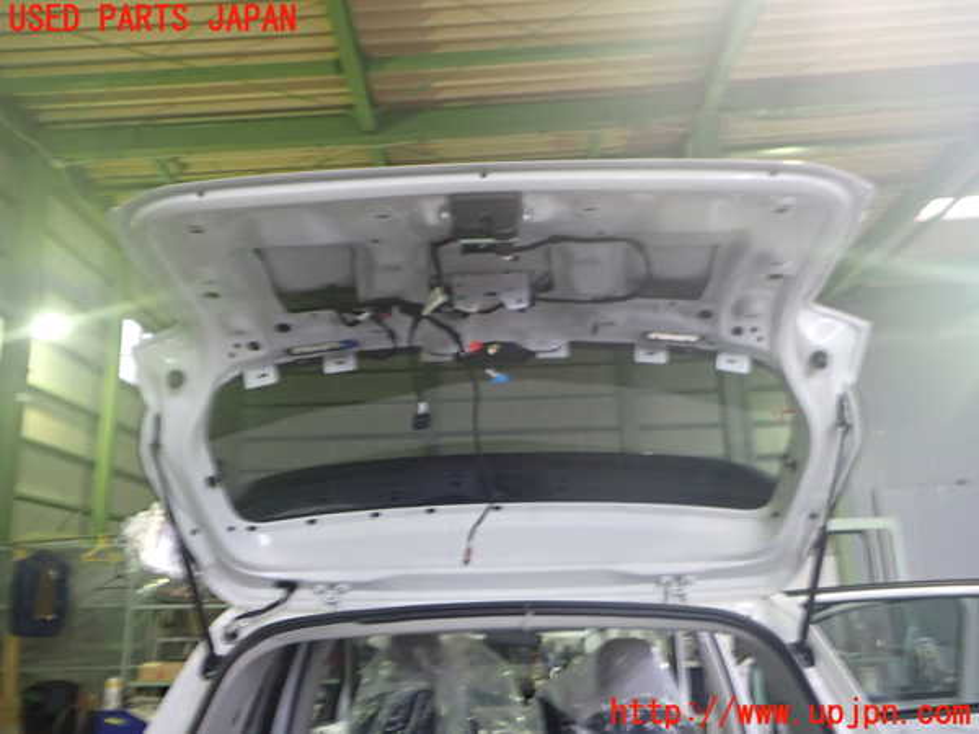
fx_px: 848
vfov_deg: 46.8
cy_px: 367
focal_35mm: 30
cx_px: 490
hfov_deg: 60.0
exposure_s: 1/30
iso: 500
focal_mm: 5.4
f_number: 2.3
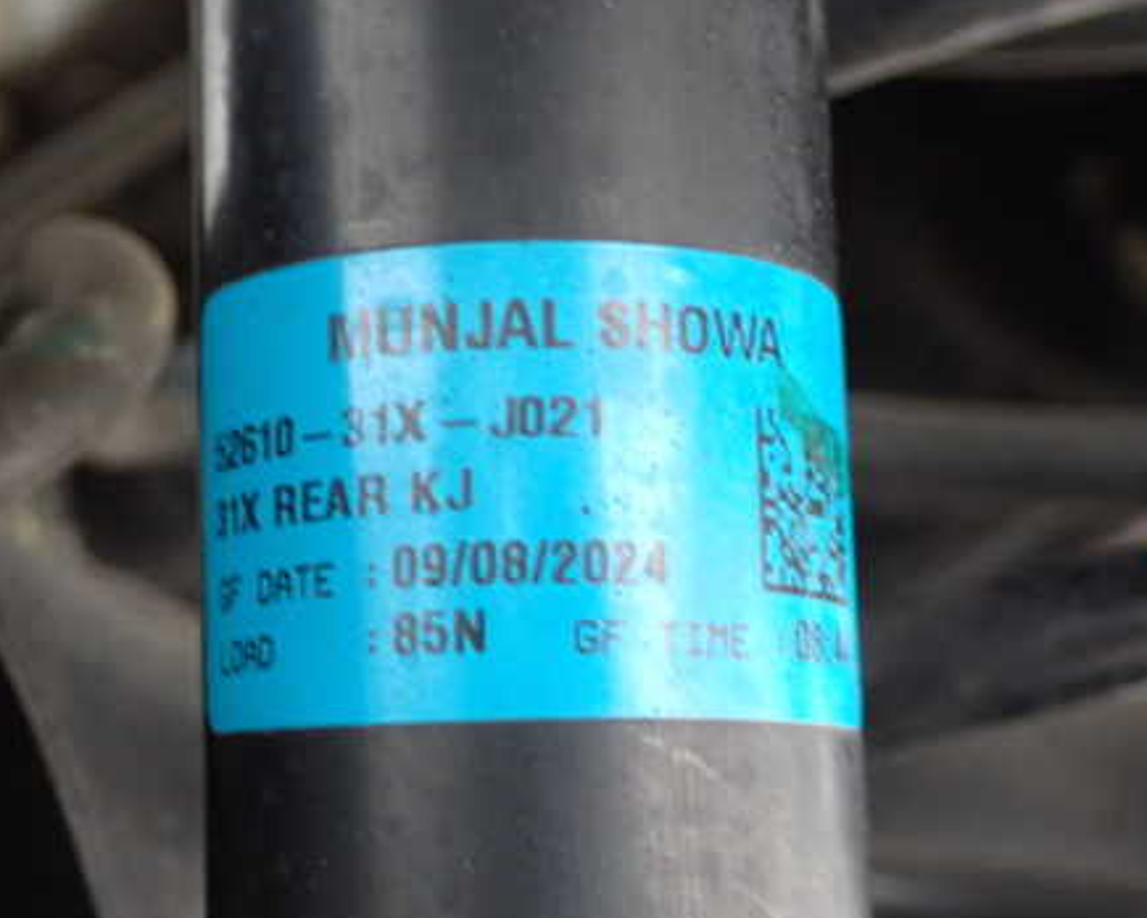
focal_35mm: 78
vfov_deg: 19.7
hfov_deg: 24.4
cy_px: 496
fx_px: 2648
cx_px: 485
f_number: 3.5
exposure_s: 1/40
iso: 800
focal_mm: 10.35
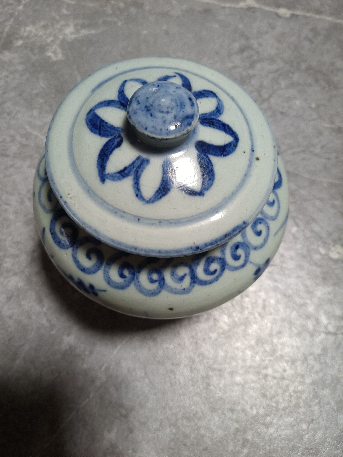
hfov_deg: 53.1
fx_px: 344
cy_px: 228
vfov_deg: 67.3
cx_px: 172
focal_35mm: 26
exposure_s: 1/33.3
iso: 618
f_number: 1.8
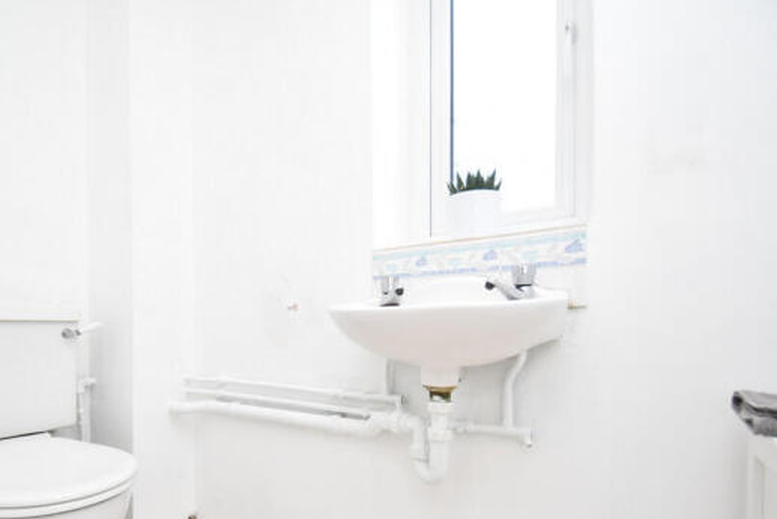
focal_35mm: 19
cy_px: 314
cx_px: 324
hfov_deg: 86.1
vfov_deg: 63.9
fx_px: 410
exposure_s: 1/250
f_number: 3.5
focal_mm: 10
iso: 800
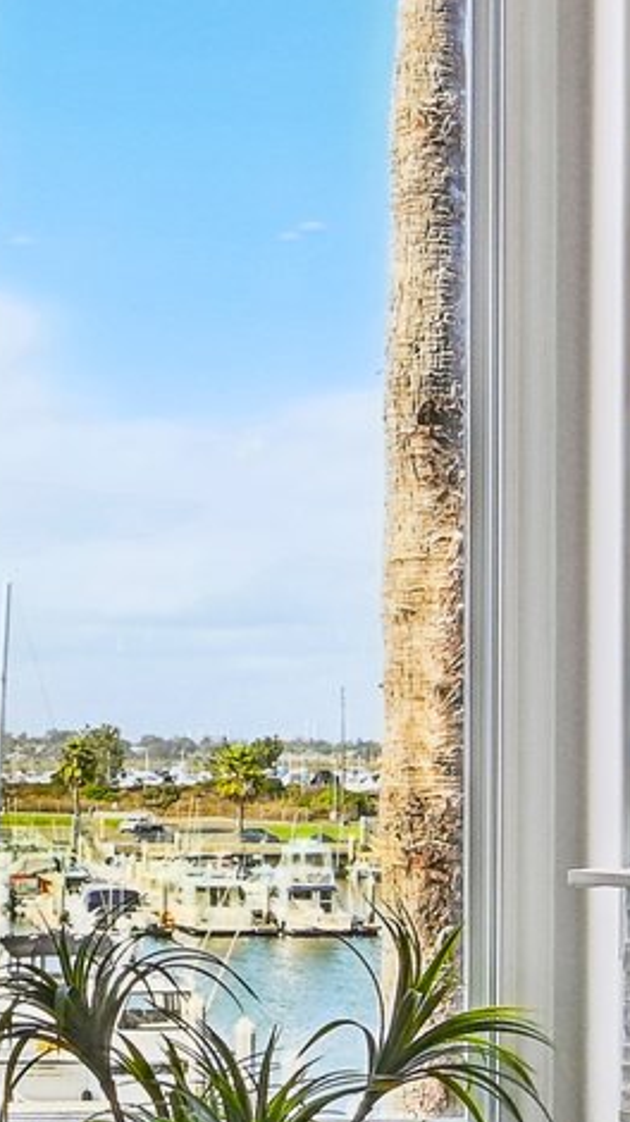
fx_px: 2170
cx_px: 79
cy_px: 721
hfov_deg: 16.3
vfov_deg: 28.8
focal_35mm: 73
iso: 320
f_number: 22
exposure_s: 1/6
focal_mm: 16
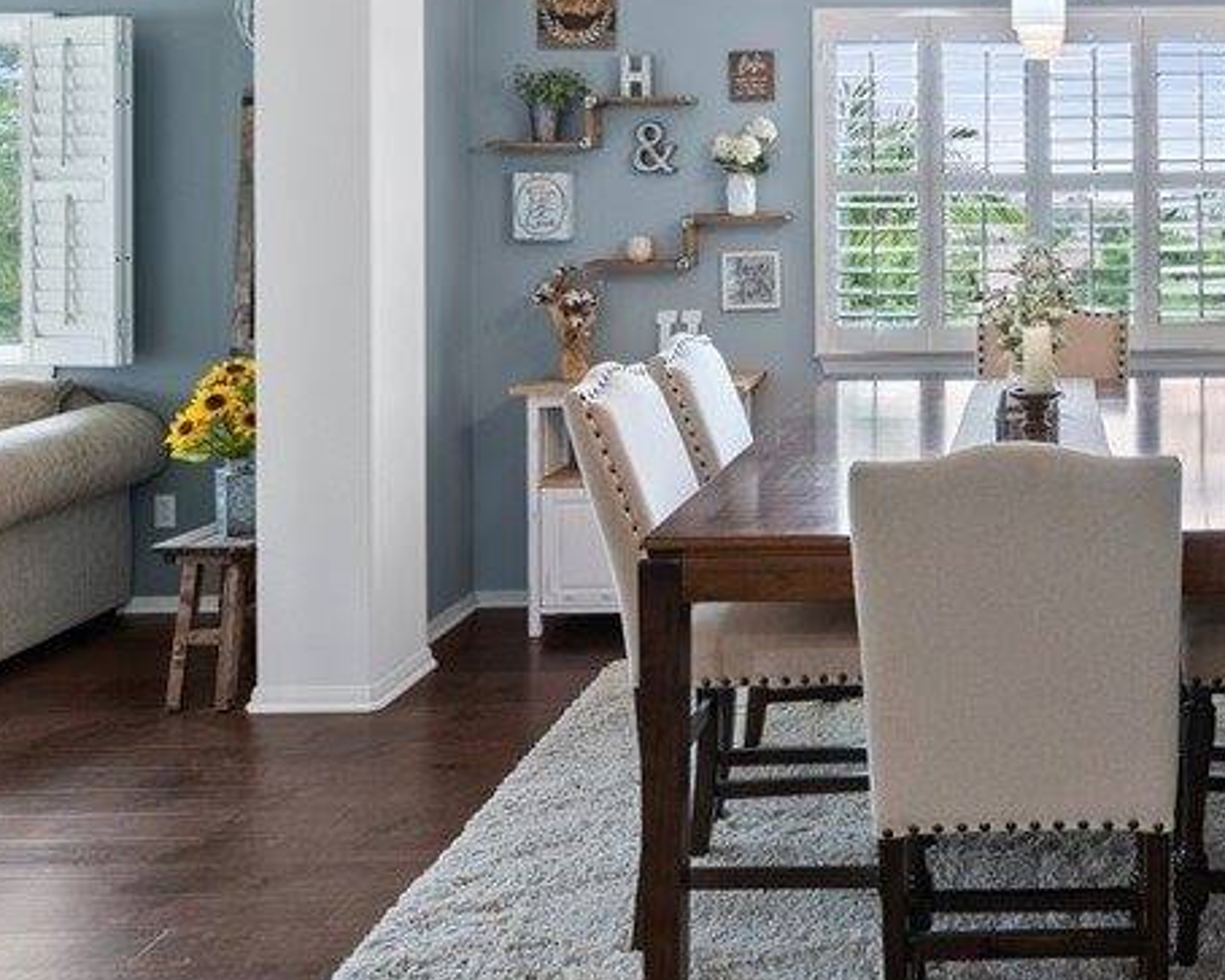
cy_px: 236
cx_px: 1063
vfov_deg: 39.9
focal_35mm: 36
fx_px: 1305
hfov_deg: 46.2
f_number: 8
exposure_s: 1/3
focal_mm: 17
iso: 100
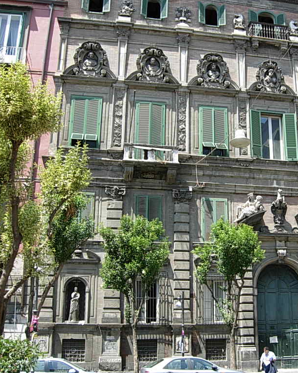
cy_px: 186
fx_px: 519
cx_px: 227
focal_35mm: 47
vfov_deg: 39.6
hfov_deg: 31.4
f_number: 3.8
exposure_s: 1/235
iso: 50
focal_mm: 7.5
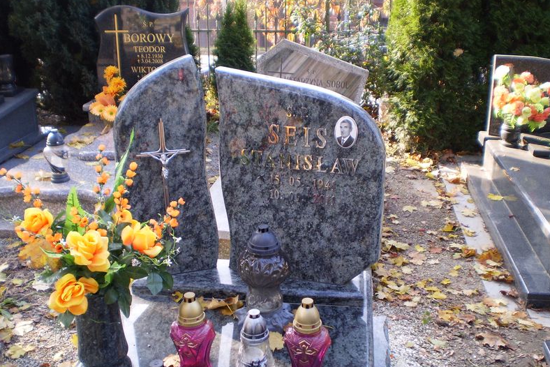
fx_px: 581
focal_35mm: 38
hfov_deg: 50.7
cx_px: 274
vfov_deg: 35.1
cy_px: 200
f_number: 3.1
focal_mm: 6.3
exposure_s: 1/60
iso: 64
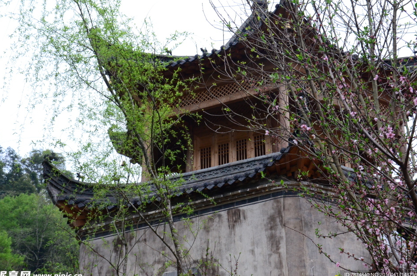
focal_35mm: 62
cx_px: 215
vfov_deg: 21.8
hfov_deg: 32.4
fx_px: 717
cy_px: 133
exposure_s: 1/125
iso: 2000
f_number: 9
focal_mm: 38
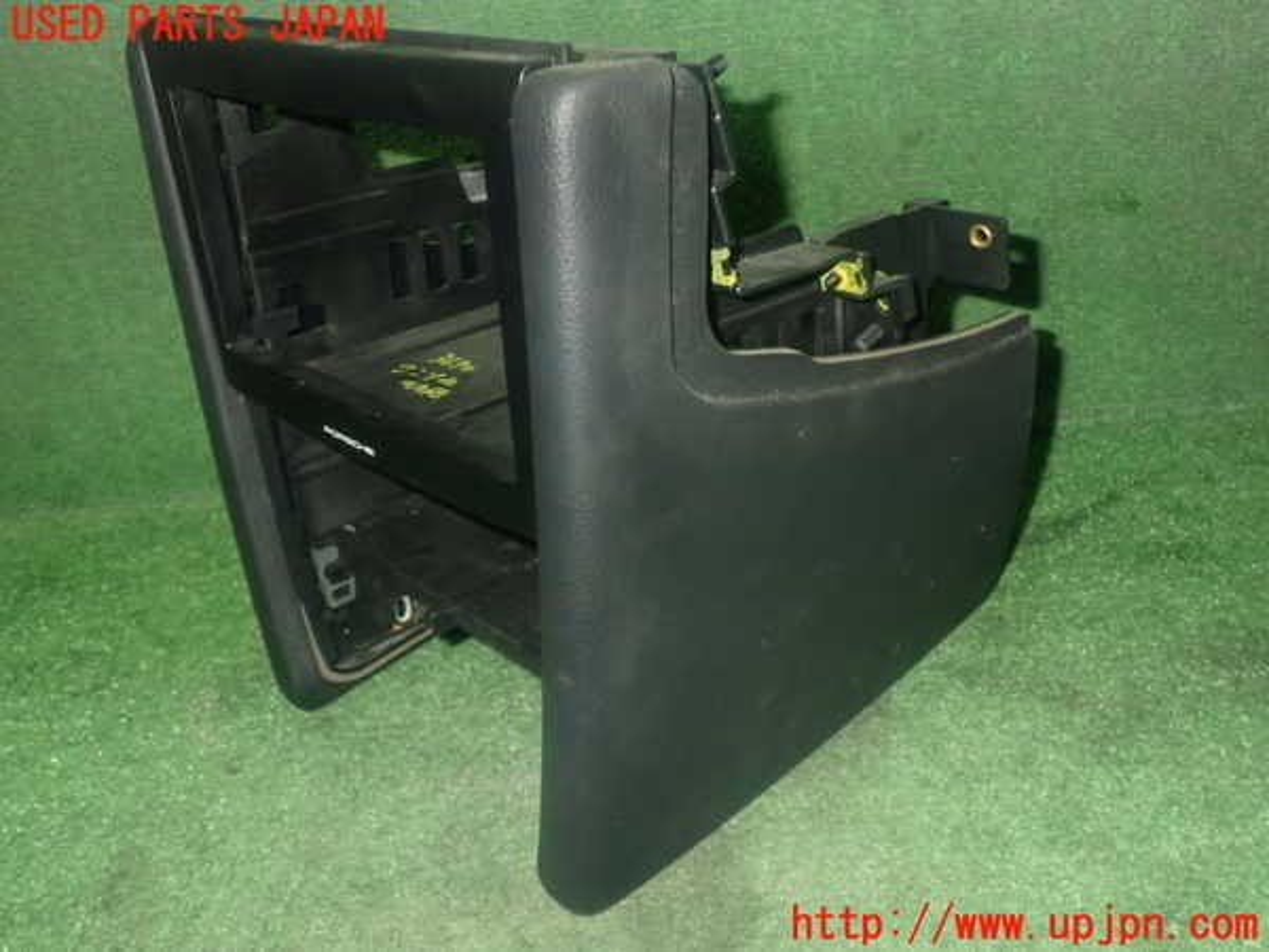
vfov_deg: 39.7
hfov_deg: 51.4
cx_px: 634
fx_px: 1320
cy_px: 476
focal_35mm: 36
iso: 800
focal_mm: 6.37
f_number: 7.1
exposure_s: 1/40
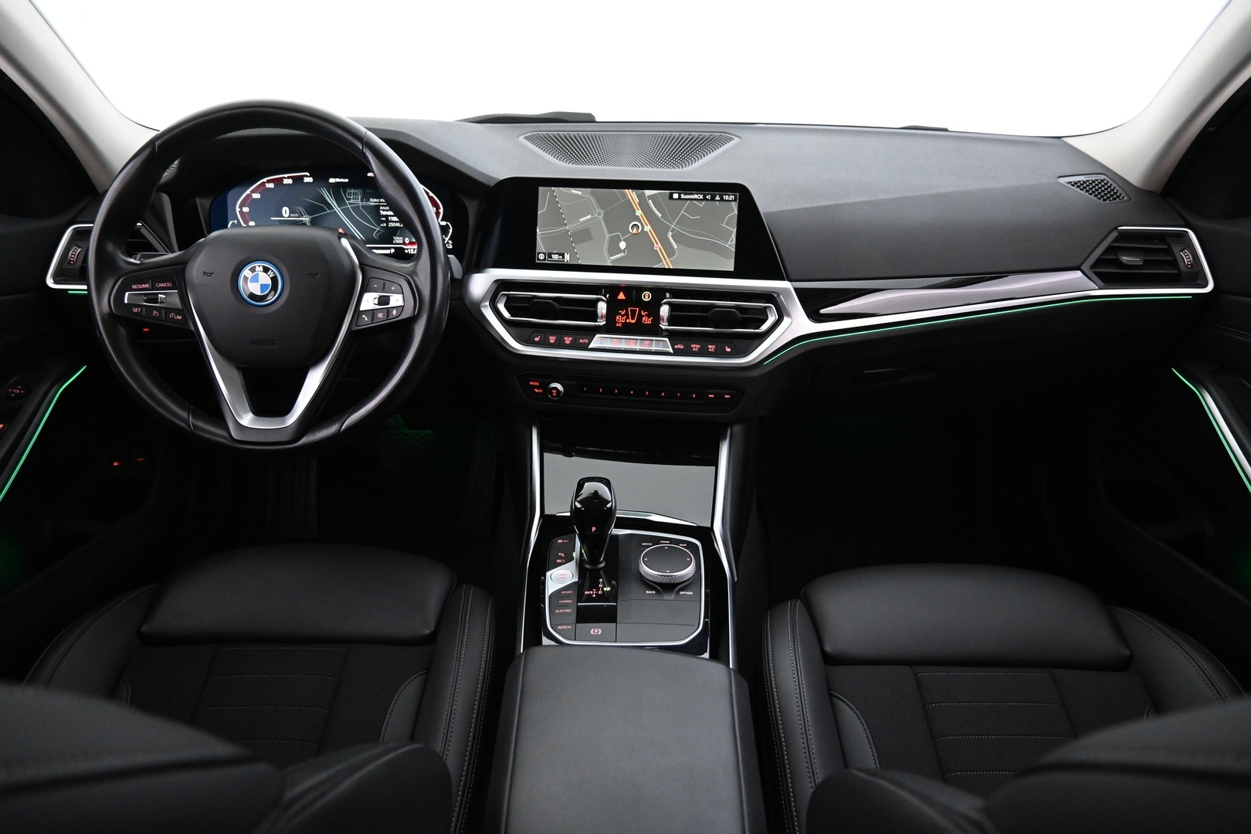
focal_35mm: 24
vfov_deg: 53.1
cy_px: 417
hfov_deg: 73.7
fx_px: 834
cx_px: 626
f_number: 3.5
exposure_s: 1/25
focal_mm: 16
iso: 2800
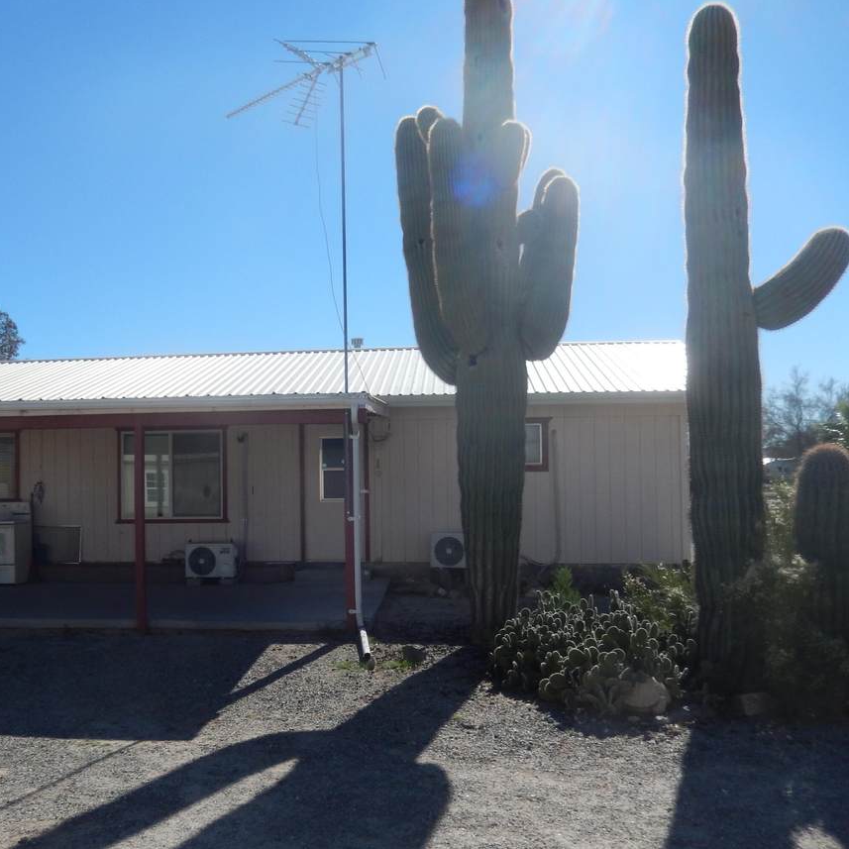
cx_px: 311
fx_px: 916
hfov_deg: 49.2
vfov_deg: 49.7
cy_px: 471
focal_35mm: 33
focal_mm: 4.5
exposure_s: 1/500
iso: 125
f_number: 6.8
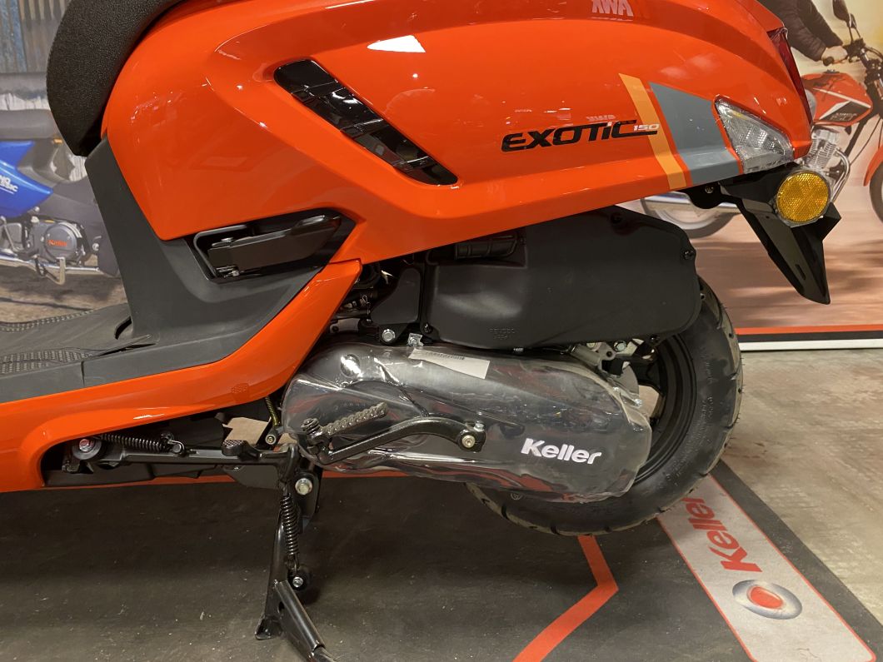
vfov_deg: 53.1
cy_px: 331
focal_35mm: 26
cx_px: 442
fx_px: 663
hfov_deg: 67.3
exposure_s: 1/33
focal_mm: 4.25
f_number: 1.8
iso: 400
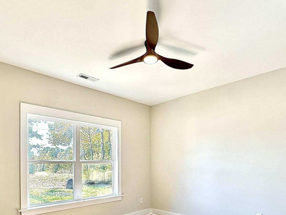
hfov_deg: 71.5
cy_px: 163
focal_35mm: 24
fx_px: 198
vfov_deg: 54.0
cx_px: 134
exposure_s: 1/120
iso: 40
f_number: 2.2
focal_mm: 2.22
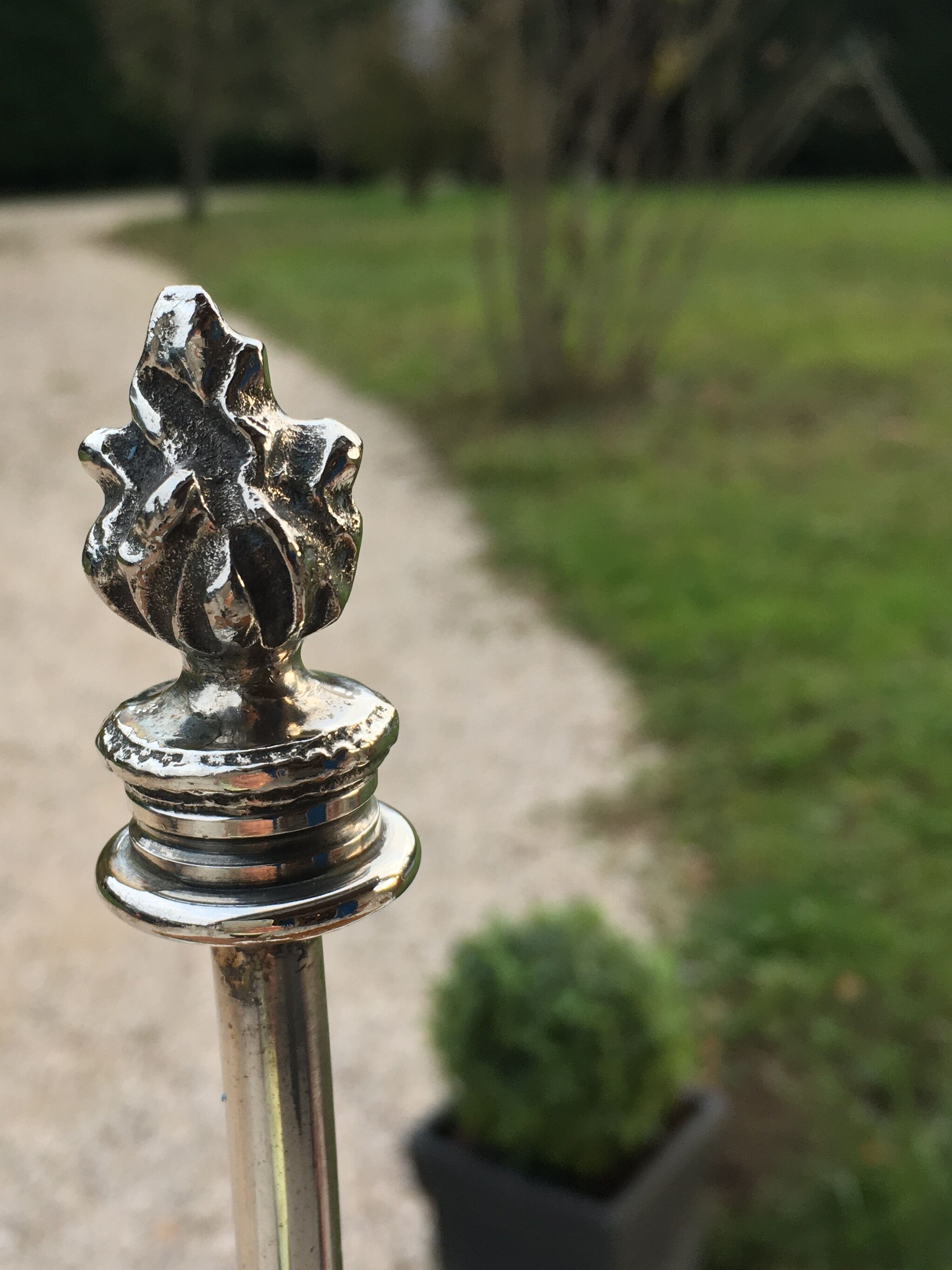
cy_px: 656
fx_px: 1577
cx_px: 313
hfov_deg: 33.3
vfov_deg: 43.8
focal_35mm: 43
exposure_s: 1/100
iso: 32
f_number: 2.2
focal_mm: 4.15
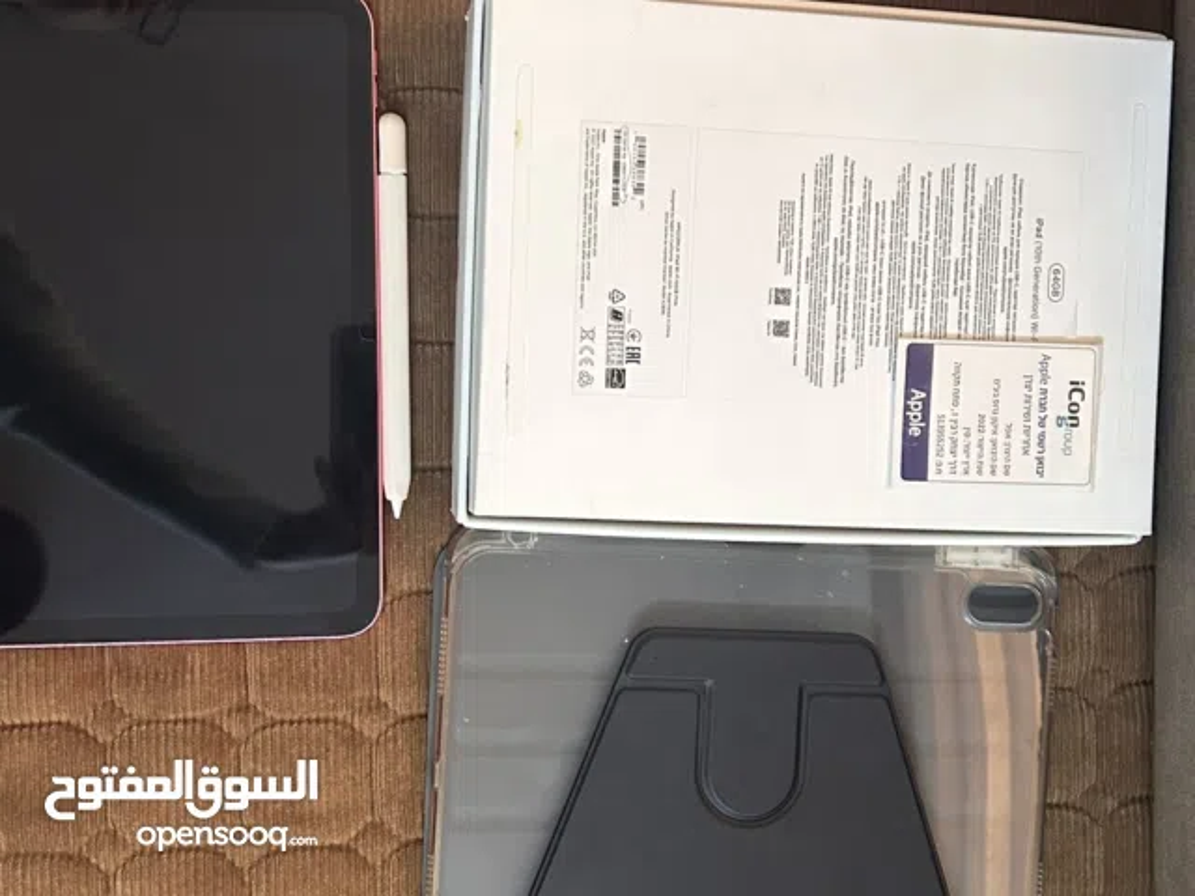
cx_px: 598
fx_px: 898
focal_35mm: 26
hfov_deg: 67.3
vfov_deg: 53.1
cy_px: 448
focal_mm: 5.7
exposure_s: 1/60
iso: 320
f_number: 1.5
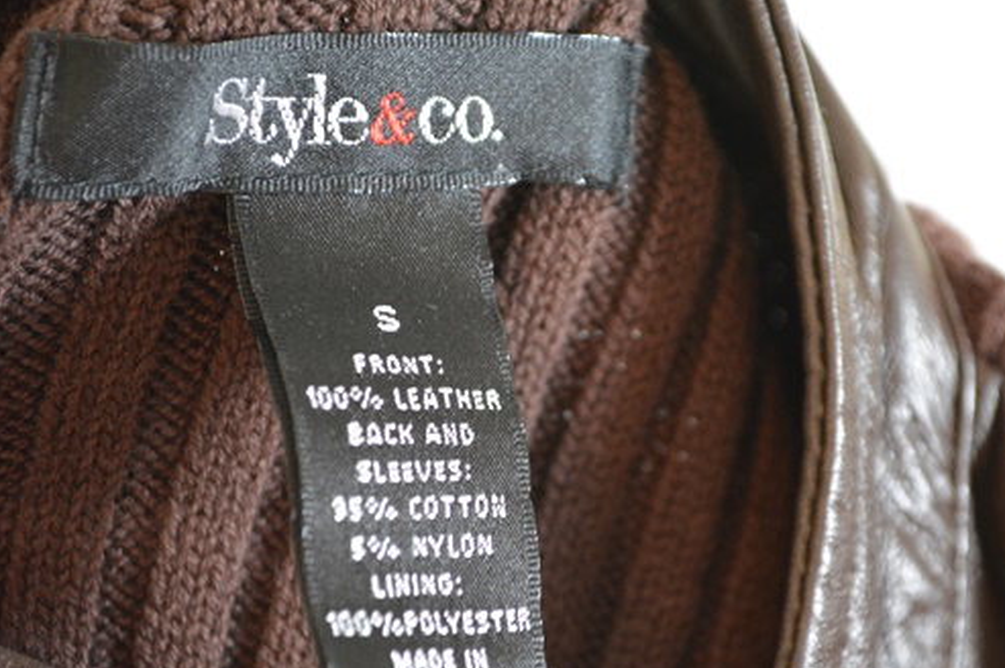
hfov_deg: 21.4
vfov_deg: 14.4
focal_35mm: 95
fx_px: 2650
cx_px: 603
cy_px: 369
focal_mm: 52
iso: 2200
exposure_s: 1/30
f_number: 5.6
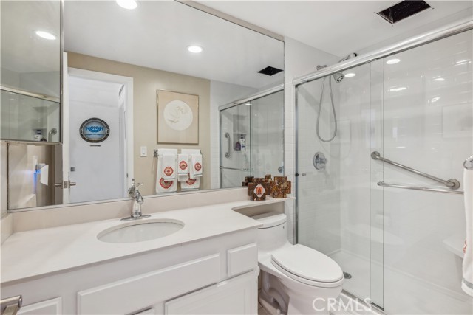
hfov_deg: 96.7
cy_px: 158
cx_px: 236
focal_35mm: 16
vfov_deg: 73.8
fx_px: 210
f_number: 8
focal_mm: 16
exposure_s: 1/5
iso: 100
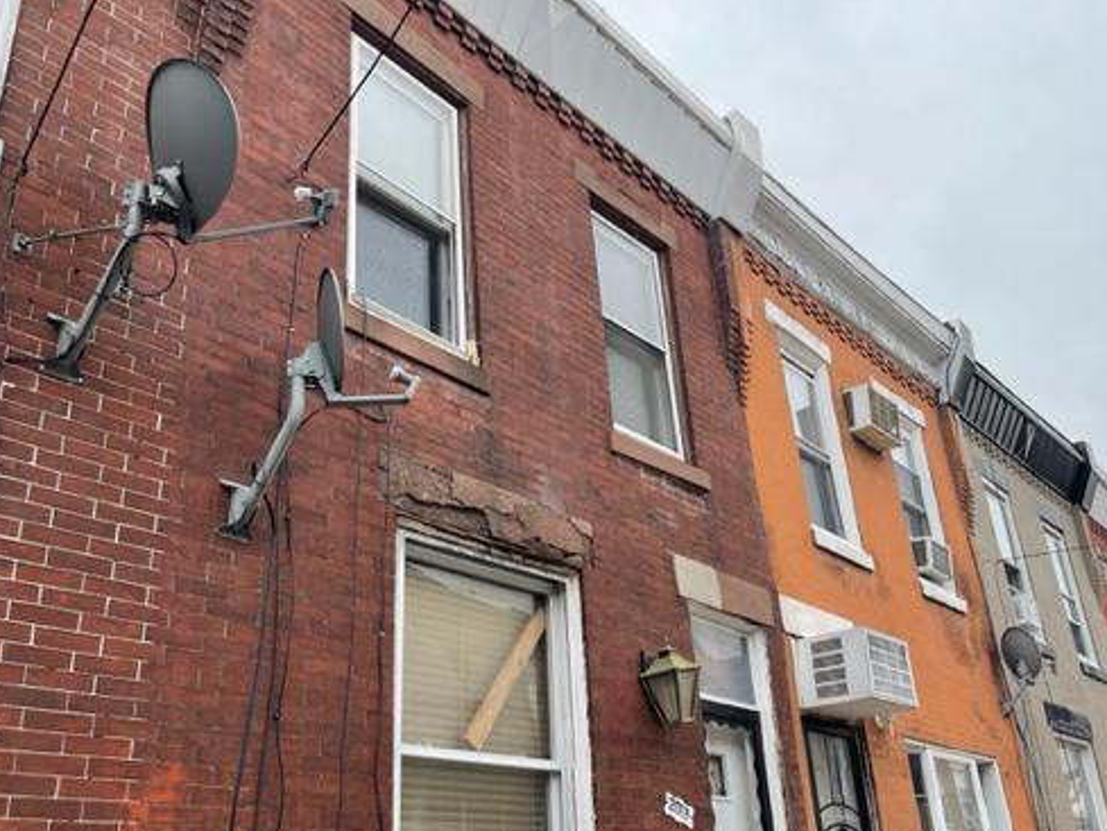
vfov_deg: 41.7
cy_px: 466
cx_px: 638
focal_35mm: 34
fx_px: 1088
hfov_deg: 53.7
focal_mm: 5.1
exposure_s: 1/356
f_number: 1.6
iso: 32
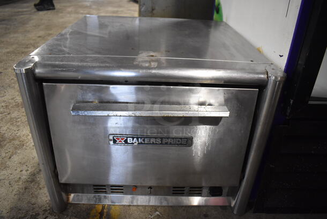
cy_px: 110
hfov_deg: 67.3
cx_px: 164
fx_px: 245
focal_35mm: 27
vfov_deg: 48.0
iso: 2500
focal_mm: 18
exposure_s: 1/125
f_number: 3.5
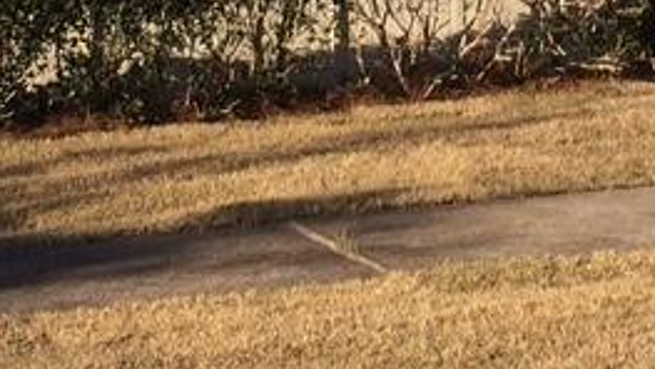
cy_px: -444
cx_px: 595
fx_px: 2675
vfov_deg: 7.5
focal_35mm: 154
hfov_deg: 13.8
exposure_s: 1/2053
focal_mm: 4.15
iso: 32
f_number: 2.2
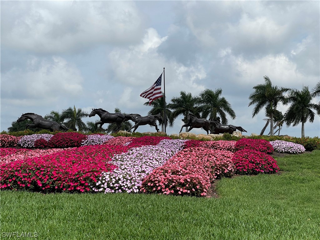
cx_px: 160
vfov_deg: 22.9
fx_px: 592
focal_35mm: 64
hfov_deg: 30.3
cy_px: 120
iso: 20
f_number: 2.2
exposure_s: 1/2421
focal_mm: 7.5
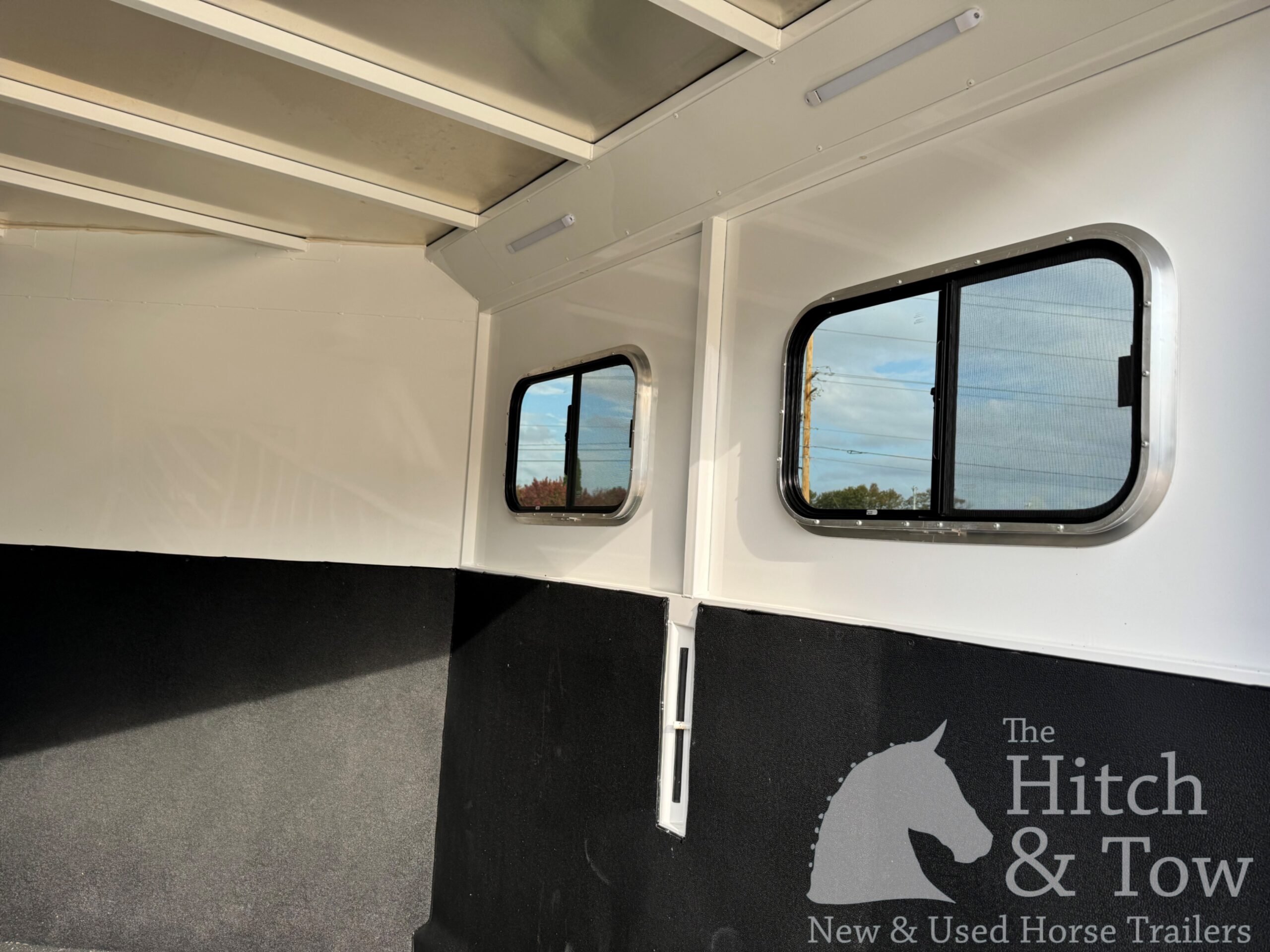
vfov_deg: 56.8
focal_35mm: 24
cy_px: 476
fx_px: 881
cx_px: 635
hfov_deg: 71.6
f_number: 1.78
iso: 80
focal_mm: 6.76
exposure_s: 1/756
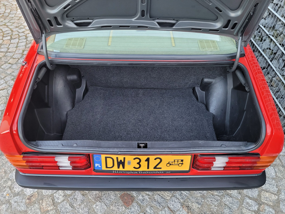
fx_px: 222
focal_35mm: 27
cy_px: 104
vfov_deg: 51.4
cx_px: 143
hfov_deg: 65.3
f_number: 1.8
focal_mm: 5.4
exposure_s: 1/100
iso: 320
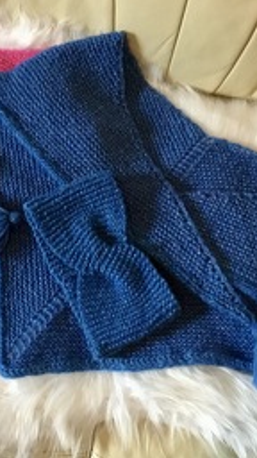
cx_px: 69
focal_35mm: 46
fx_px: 557
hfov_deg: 25.7
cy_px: 227
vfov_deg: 44.6
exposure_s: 1/17
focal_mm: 3.3
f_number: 2.4
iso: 250
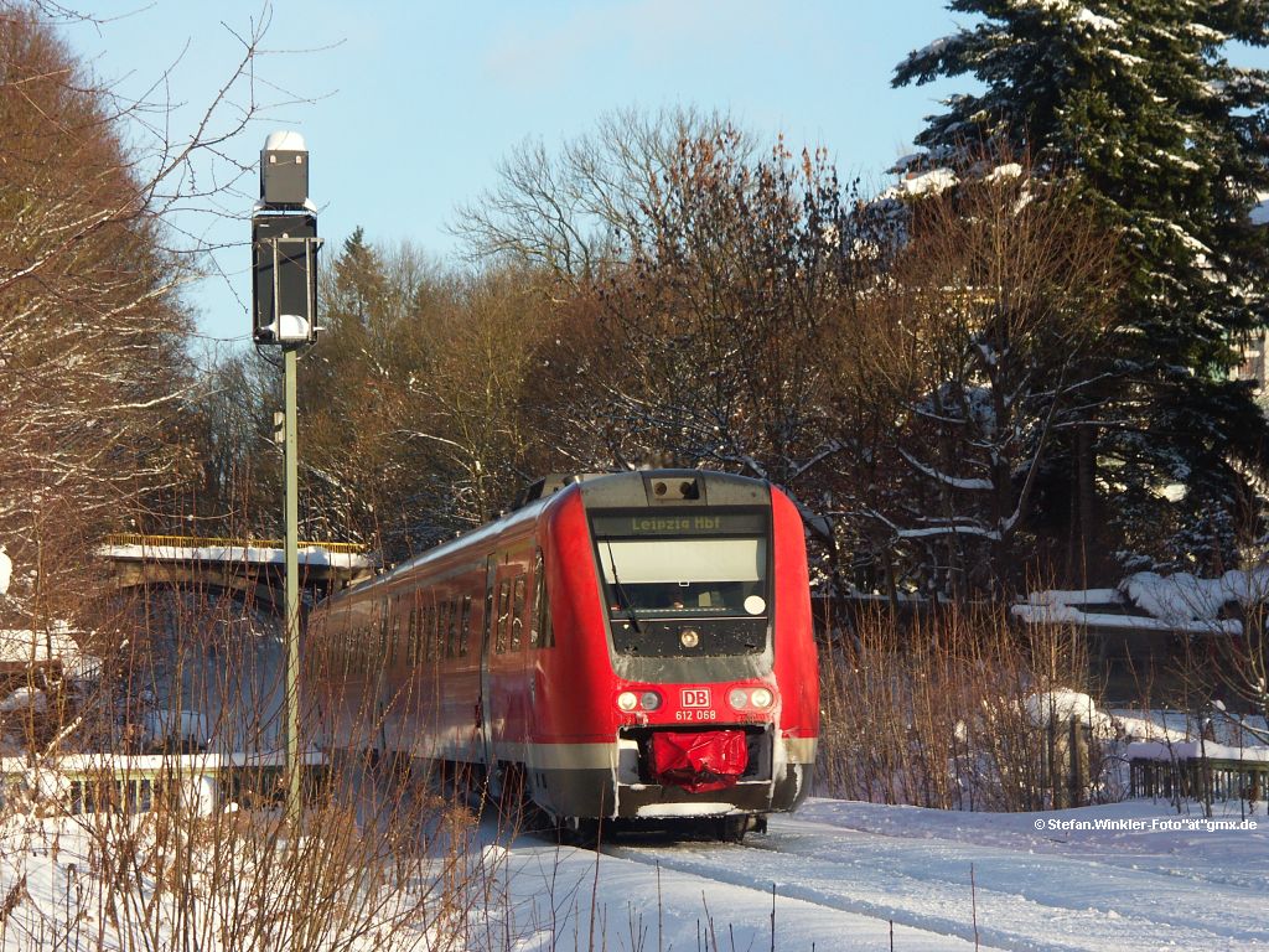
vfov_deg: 10.6
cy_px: 476
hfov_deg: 14.1
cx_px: 634
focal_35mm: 140
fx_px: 5132
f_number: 5.6
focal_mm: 35.74
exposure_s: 1/500
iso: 100
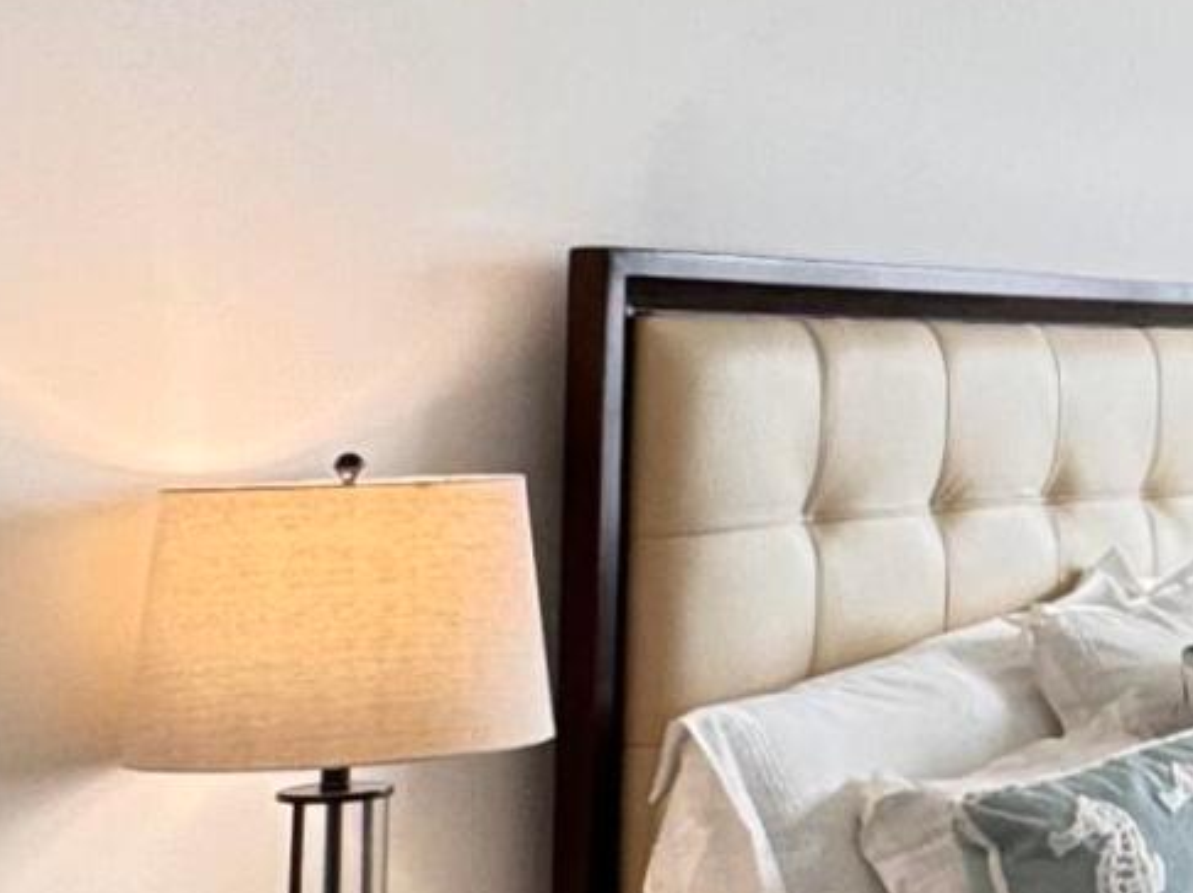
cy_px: 263
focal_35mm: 83
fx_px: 2859
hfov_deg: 19.5
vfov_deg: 17.7
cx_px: 1944
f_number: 2.2
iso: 125
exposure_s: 1/120
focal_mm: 2.22
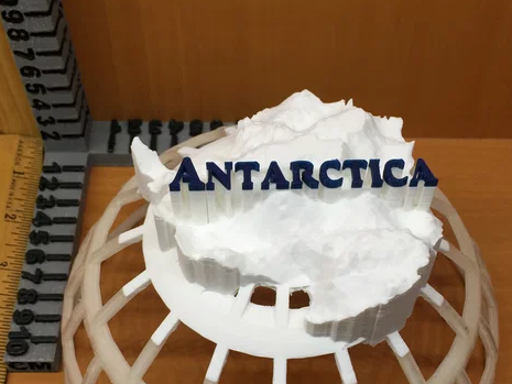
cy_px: 251
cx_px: 263
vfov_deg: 27.9
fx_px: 769
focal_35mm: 52
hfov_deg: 36.8
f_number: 2.2
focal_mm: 4.15
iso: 32
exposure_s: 1/30
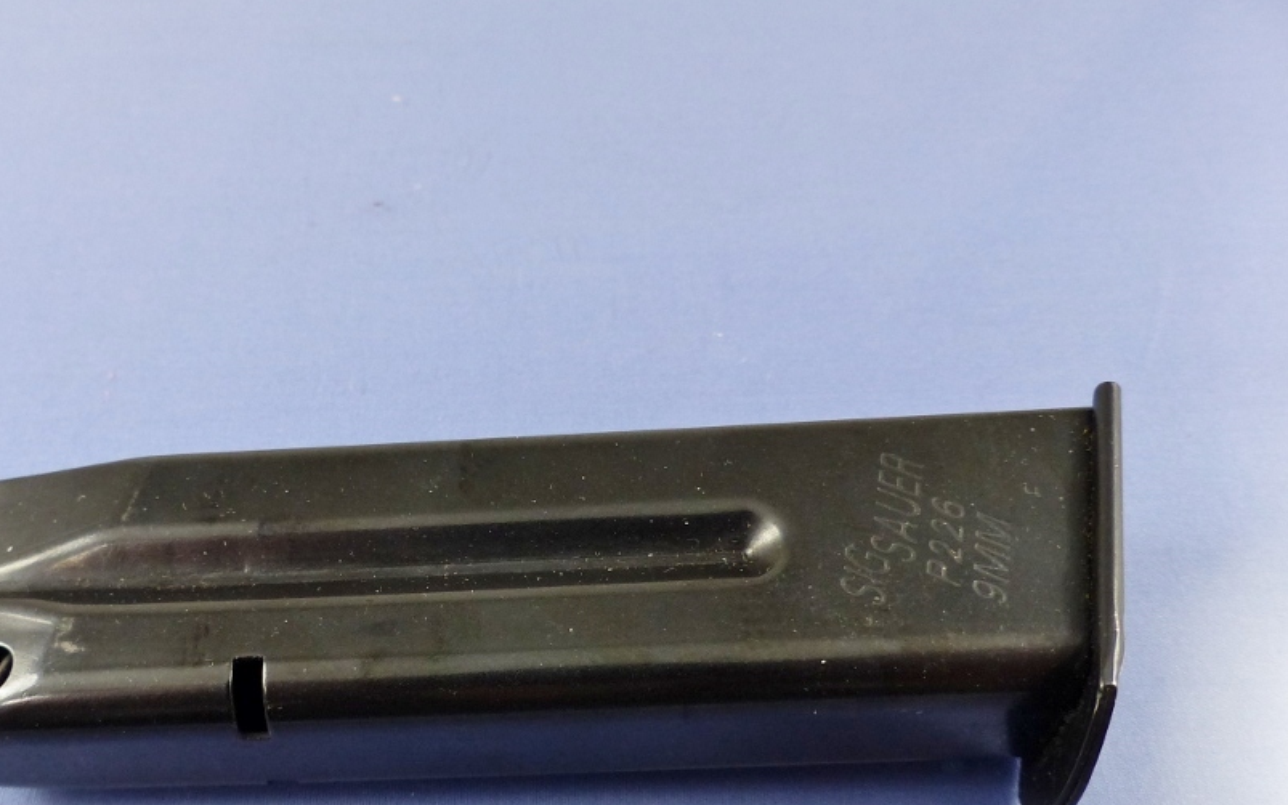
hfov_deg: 57.6
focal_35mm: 33
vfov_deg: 37.5
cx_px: 500
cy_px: 587
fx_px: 1158
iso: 200
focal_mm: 4.5
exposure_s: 1/60
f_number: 2.8
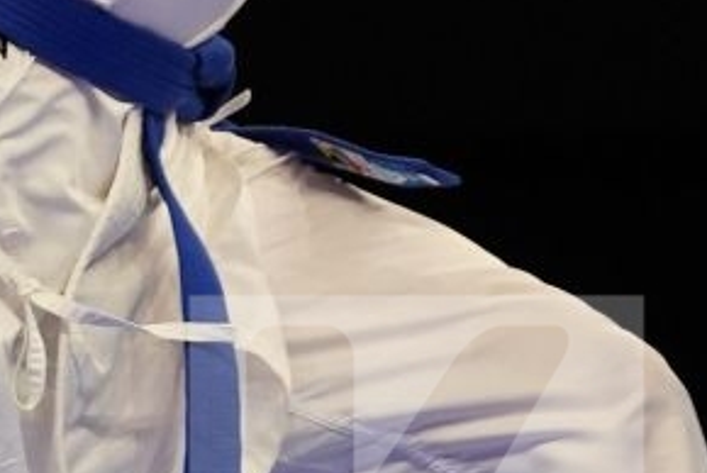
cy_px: -349
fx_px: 22057
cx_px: 417
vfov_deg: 1.2
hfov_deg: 1.8
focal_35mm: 1122
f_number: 2.8
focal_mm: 181
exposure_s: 1/1000
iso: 2000
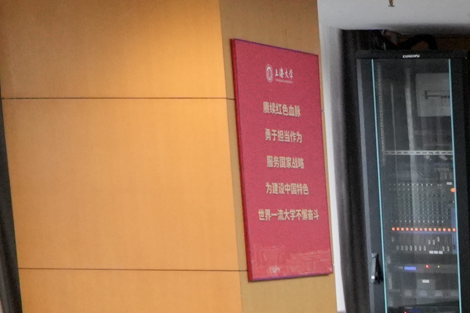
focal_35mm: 116
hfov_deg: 14.5
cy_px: 534
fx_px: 1514
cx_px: 946
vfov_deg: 11.1
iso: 1600
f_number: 5.6
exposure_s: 1/100
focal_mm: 18
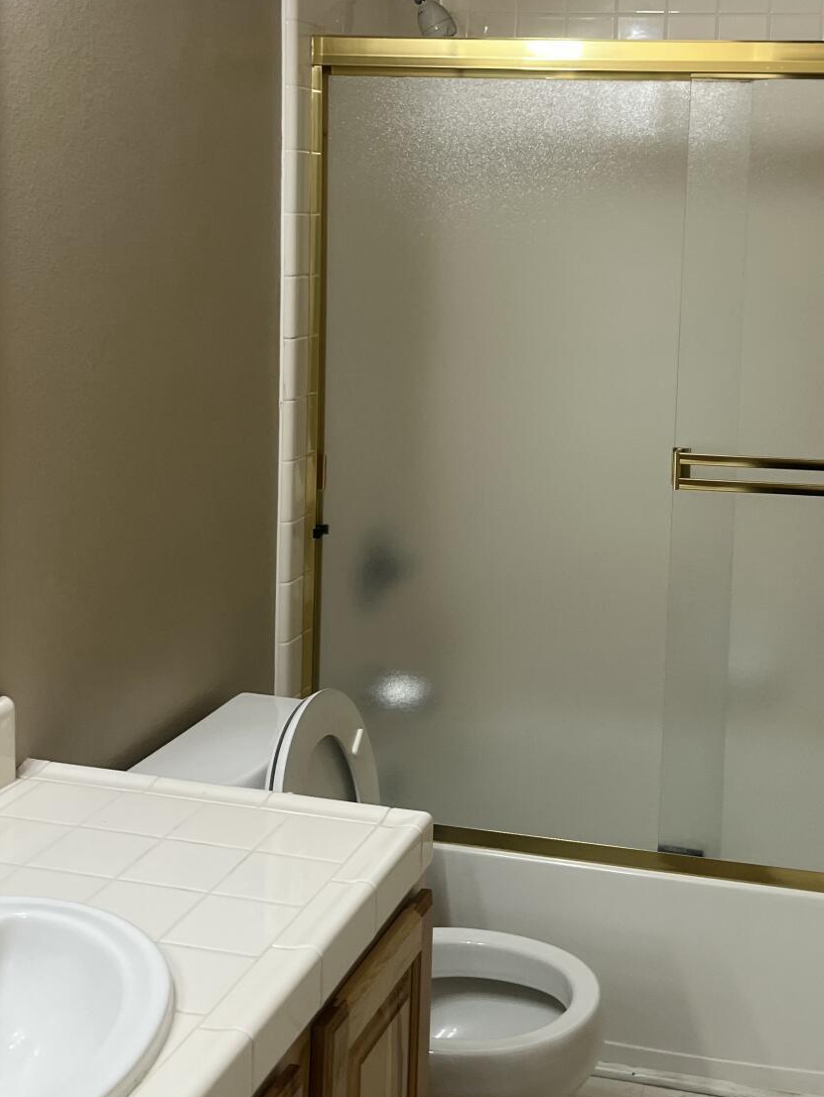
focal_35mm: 47
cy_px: 381
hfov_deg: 30.5
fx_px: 1491
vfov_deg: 40.0
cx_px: 584
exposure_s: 1/120
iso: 100
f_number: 1.6
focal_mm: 5.1
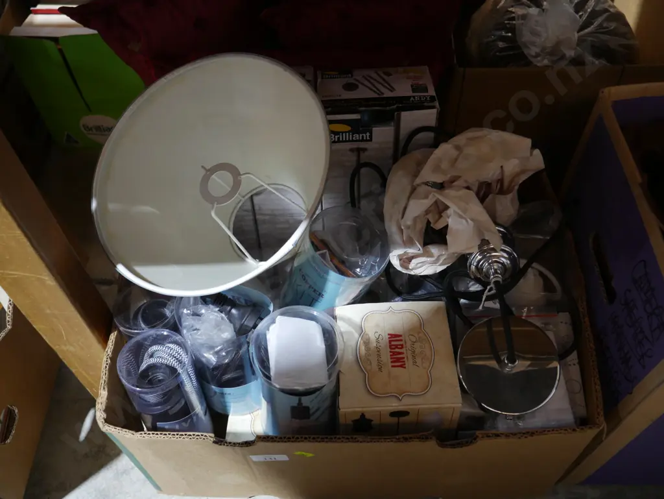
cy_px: 250
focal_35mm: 32
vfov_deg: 44.2
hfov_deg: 56.8
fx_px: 614
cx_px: 332
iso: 1000
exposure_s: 1/60
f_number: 3.6
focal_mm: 16
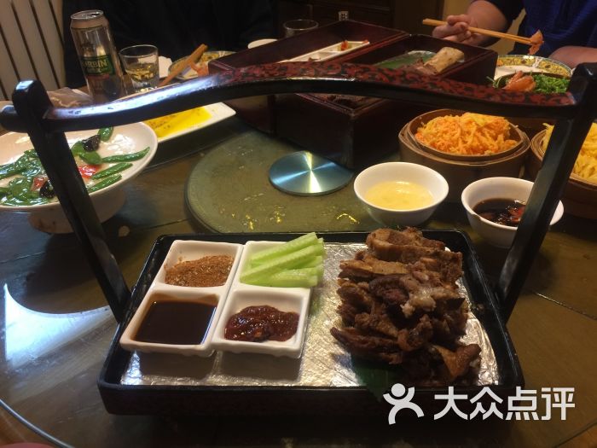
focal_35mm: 29
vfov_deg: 48.2
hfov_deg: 61.7
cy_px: 224
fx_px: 500
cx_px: 298
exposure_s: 1/17
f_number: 2.2
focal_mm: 4.15
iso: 80
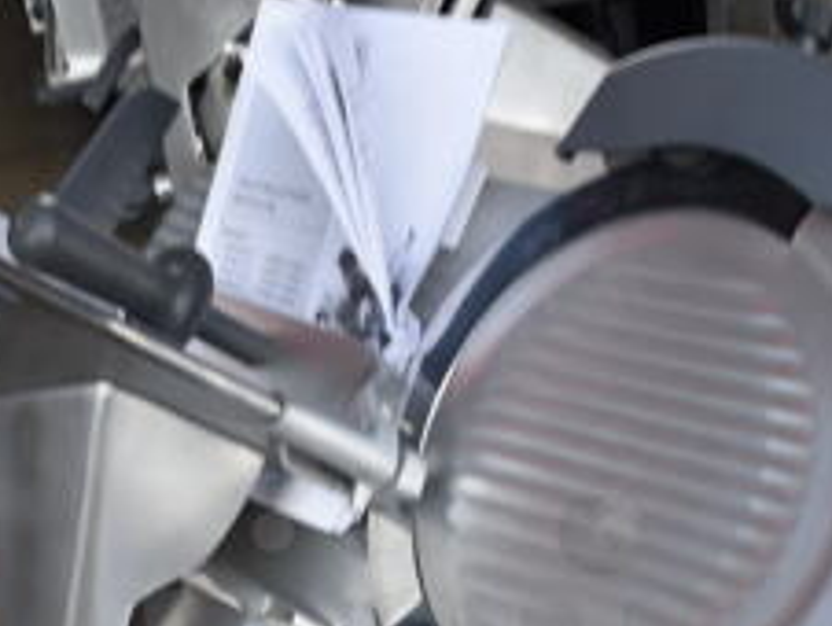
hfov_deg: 27.7
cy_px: 681
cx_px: 387
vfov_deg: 20.1
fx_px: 1684
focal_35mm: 70
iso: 200
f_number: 6.3
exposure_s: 1/160
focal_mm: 18
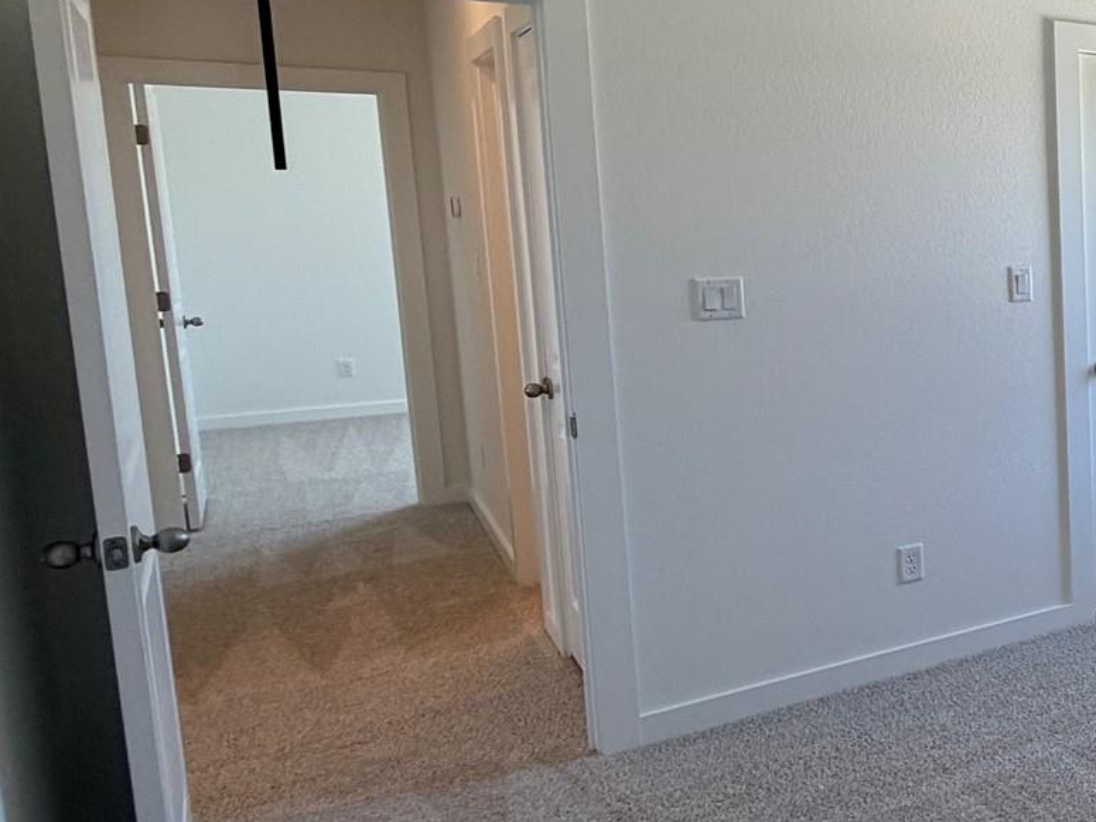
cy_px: 330
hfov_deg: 34.6
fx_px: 1171
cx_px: 1438
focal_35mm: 37
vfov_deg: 38.5
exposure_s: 1/121
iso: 100
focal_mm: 2.22
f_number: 2.2
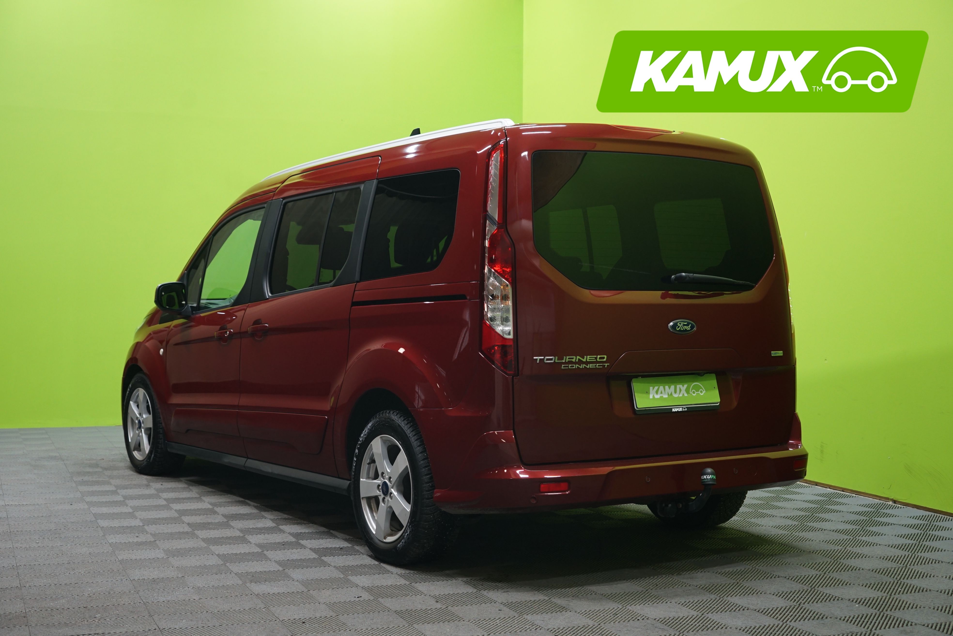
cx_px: 476
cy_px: 318
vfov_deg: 28.1
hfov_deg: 41.1
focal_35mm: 48
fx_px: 1271
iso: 800
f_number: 4.5
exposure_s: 1/20
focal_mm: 48
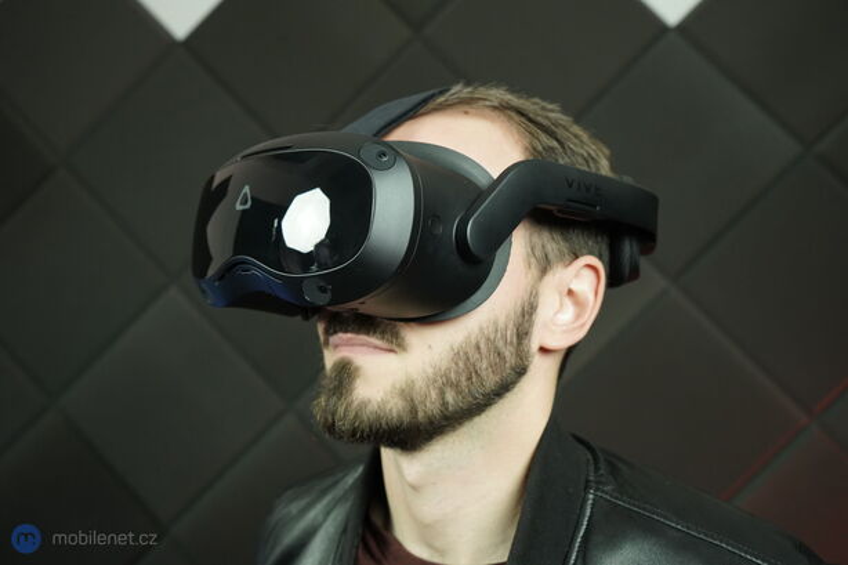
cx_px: 424
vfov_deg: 37.8
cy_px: 282
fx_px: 824
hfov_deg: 54.4
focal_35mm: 35
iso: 3200
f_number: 6.3
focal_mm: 35
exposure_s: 1/160
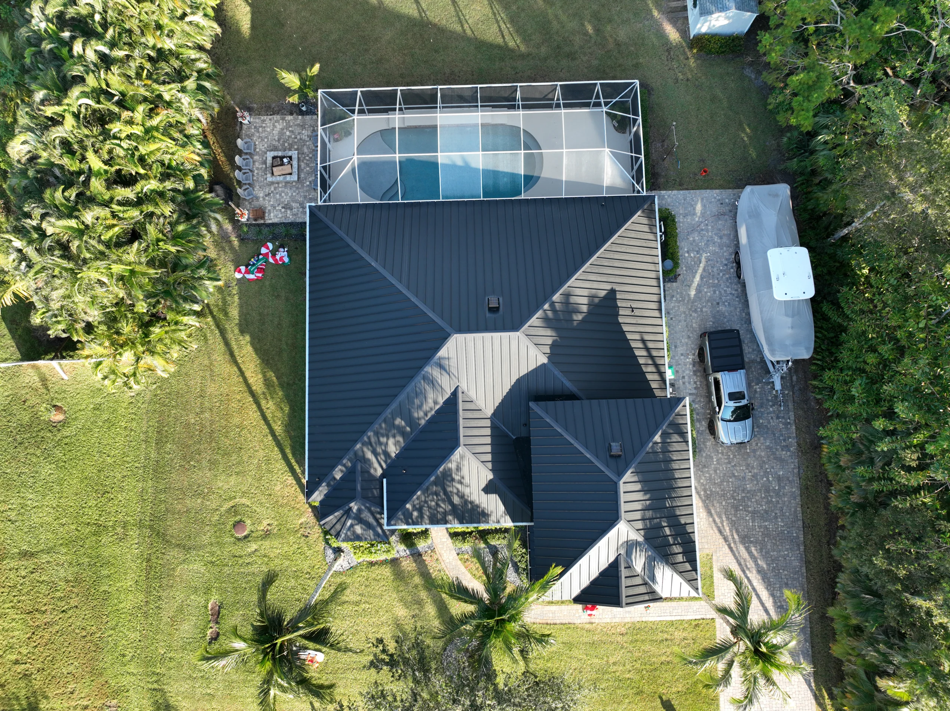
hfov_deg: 71.6
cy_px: 356
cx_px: 475
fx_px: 658
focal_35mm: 24
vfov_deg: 56.8
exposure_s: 1/320
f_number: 2.8
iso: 110
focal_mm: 12.29
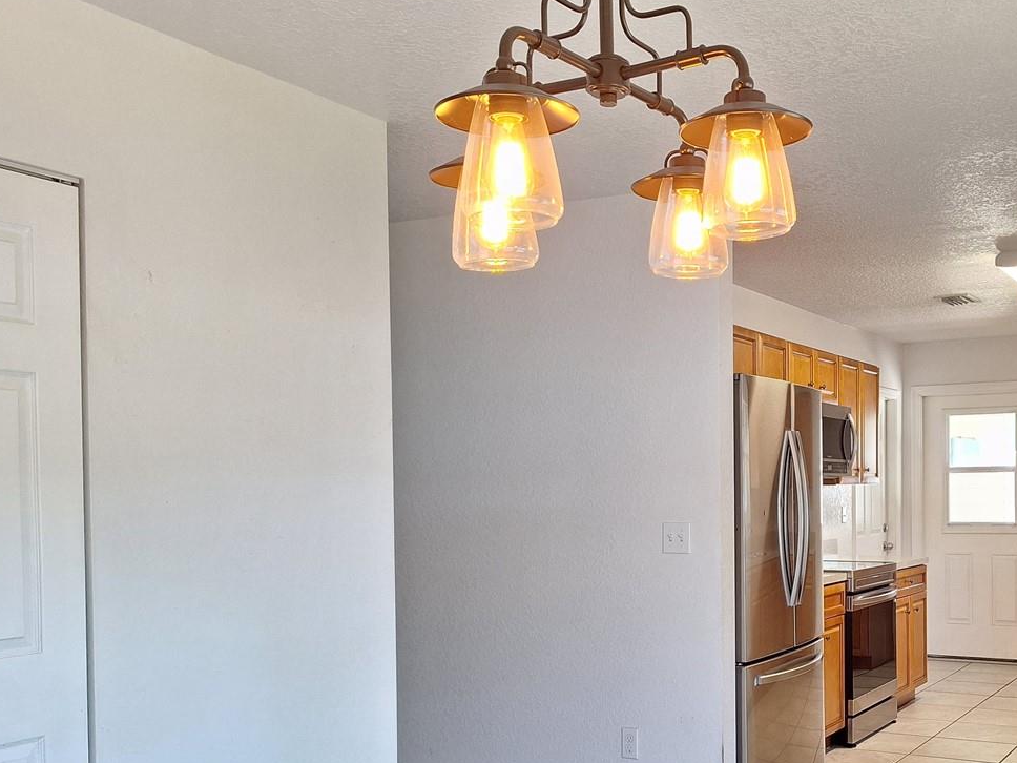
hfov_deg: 47.4
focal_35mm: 38
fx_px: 1116
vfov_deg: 37.3
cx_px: 743
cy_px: 515
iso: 64
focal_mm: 5.54
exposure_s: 1/50
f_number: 1.8
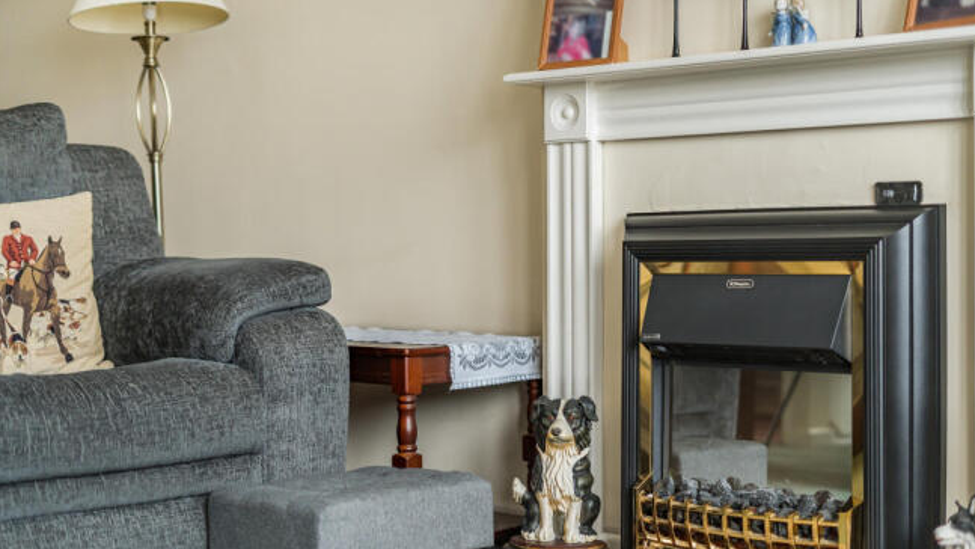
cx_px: 491
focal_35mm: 53
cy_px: 314
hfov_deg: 39.2
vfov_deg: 22.6
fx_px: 1370
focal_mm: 50
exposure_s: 1/200
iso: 400
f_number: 2.2
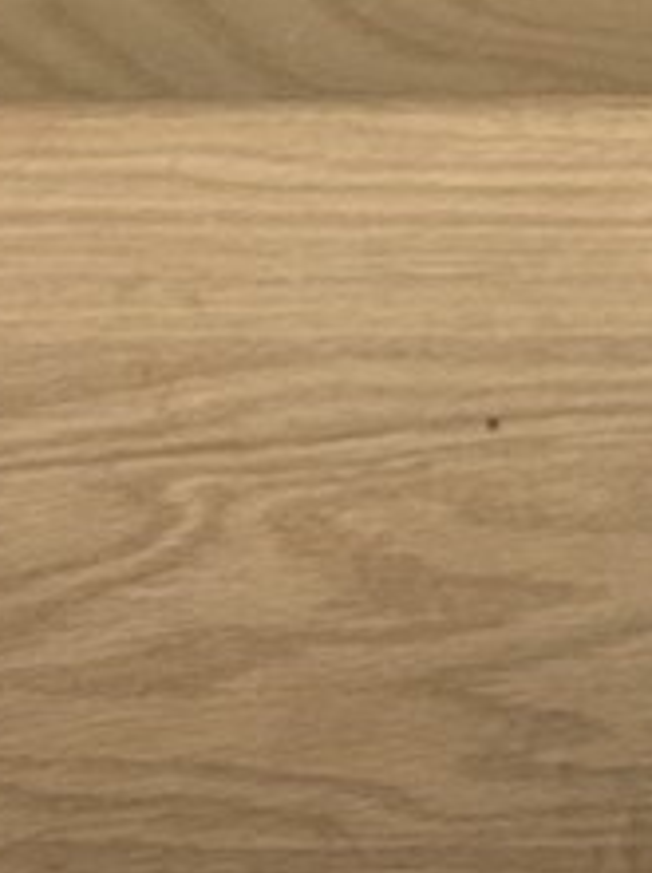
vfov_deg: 9.7
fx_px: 4559
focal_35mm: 181
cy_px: -1236
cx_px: 889
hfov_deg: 8.1
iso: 80
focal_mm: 5.7
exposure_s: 1/121
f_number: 1.5
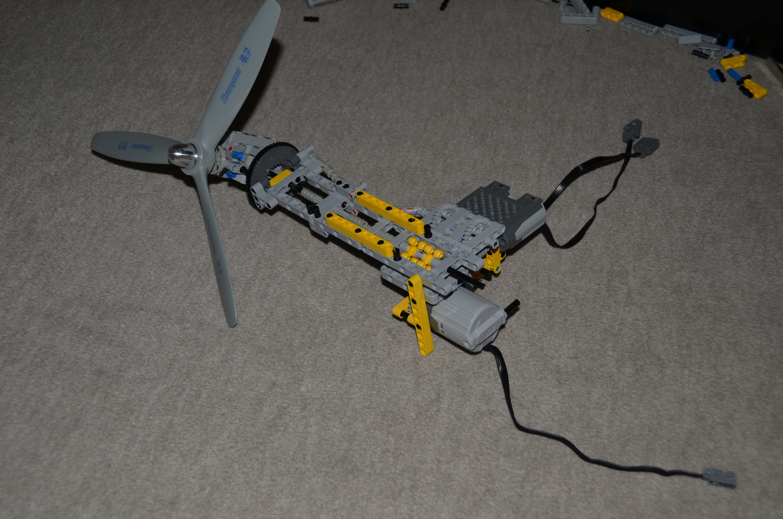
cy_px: 260
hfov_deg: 41.2
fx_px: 1042
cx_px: 392
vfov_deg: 28.0
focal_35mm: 48
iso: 100
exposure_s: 1/60
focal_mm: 32
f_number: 4
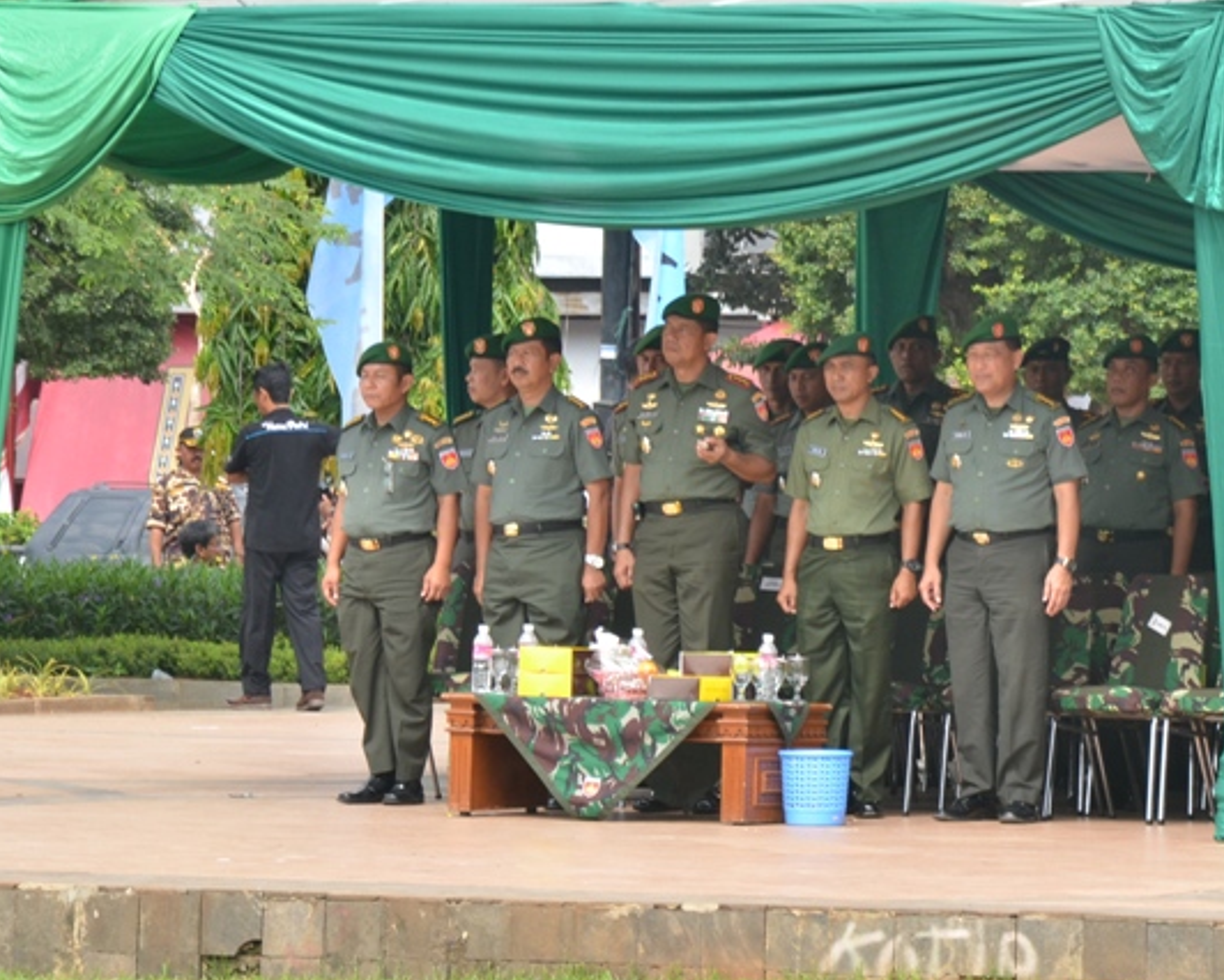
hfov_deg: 6.8
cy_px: 386
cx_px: 1045
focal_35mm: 284
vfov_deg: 5.5
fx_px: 10288
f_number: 9
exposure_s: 1/250
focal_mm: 105
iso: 400
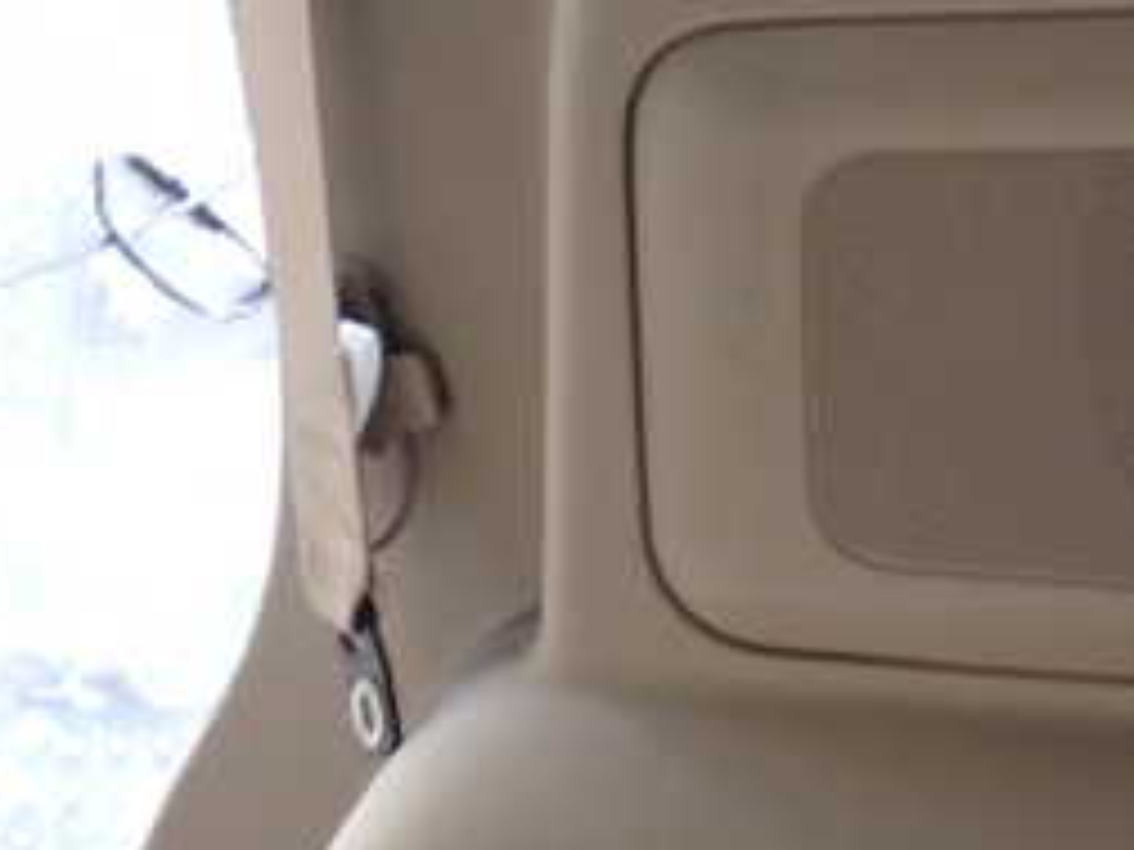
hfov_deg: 17.0
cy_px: 544
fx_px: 3669
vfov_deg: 13.2
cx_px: 1251
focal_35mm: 112
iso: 800
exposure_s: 1/13
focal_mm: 8.4
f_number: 3.1
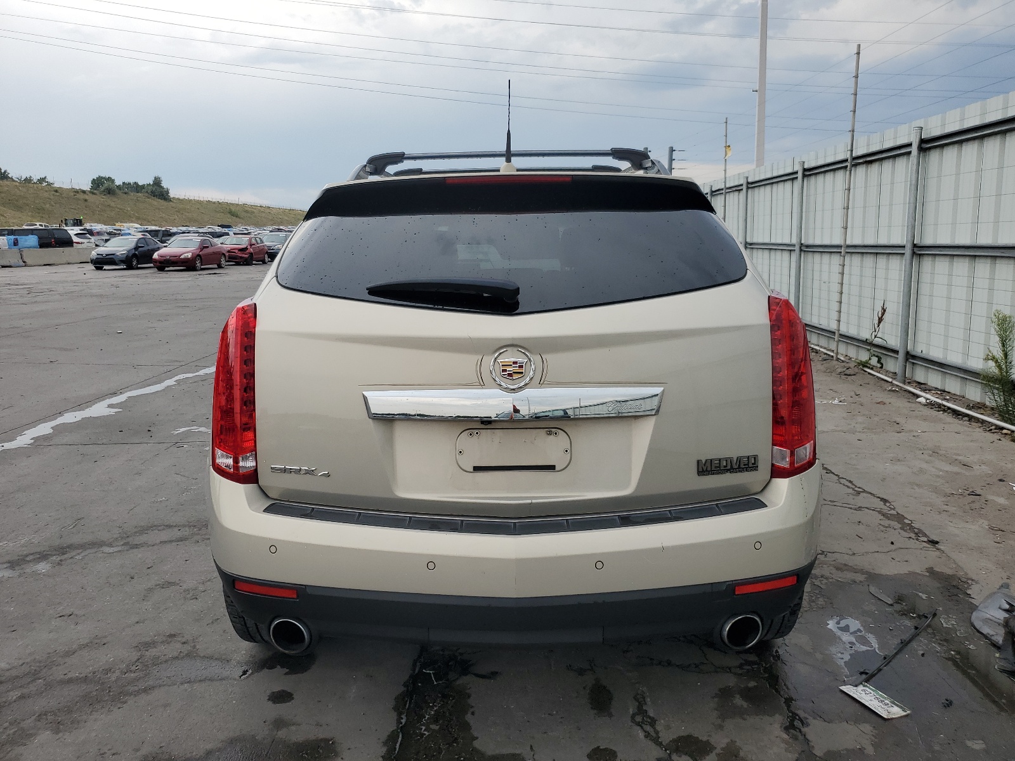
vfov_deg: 53.1
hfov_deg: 67.3
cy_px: 380
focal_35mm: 26
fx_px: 762
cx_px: 508
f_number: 1.5
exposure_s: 1/1667
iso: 50
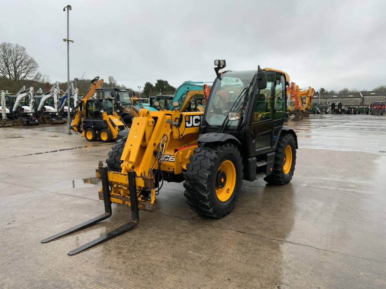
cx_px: 193
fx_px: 323
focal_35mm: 29
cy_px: 144
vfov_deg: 48.2
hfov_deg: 61.7
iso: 16
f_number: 1.8
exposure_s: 1/478
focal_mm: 3
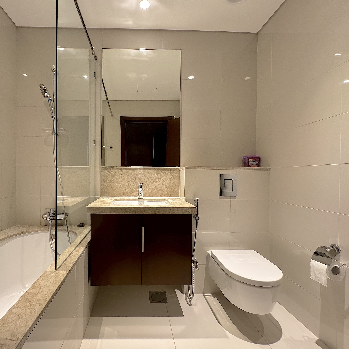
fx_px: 194
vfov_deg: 84.0
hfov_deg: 83.0
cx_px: 140
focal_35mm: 17
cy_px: 177
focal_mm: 2.22
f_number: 2.2
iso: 200
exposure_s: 1/100
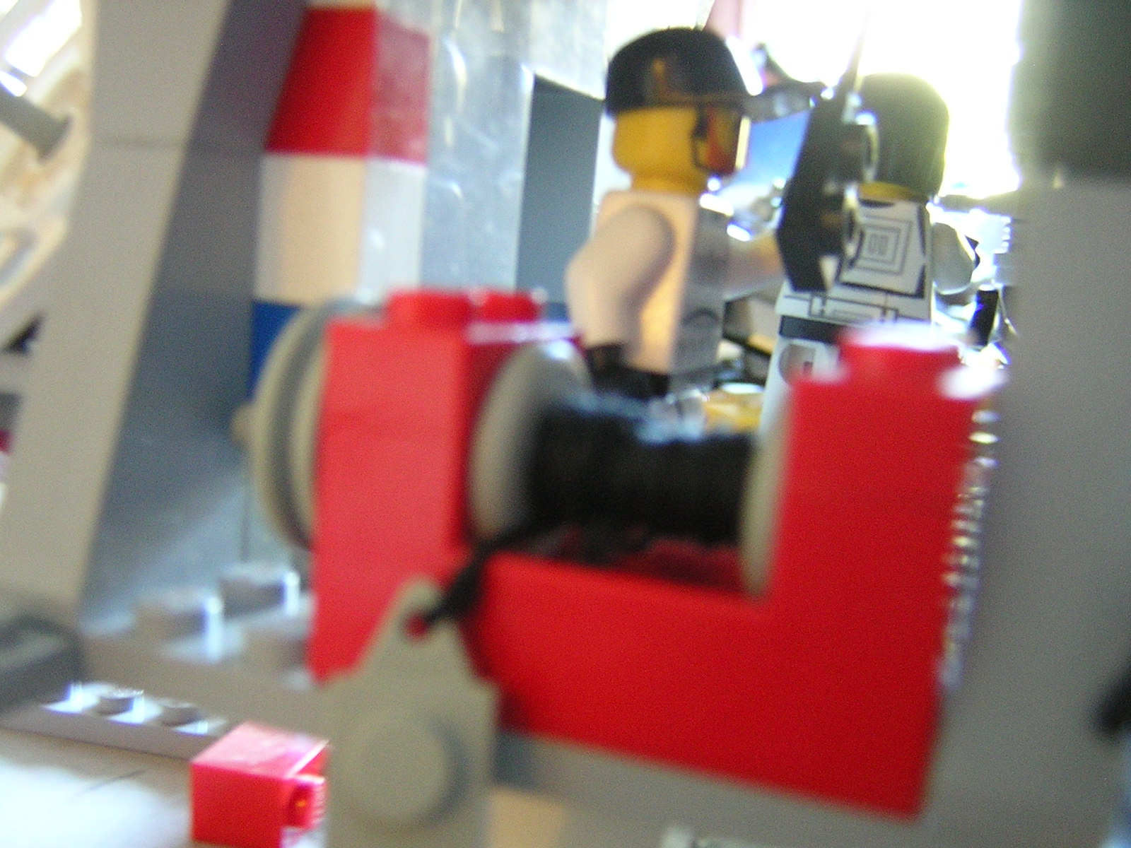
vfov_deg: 39.7
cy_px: 424
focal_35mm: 36
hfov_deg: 51.4
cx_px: 566
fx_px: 1176
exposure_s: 1/2.6
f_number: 2.6
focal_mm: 4.7
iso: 400
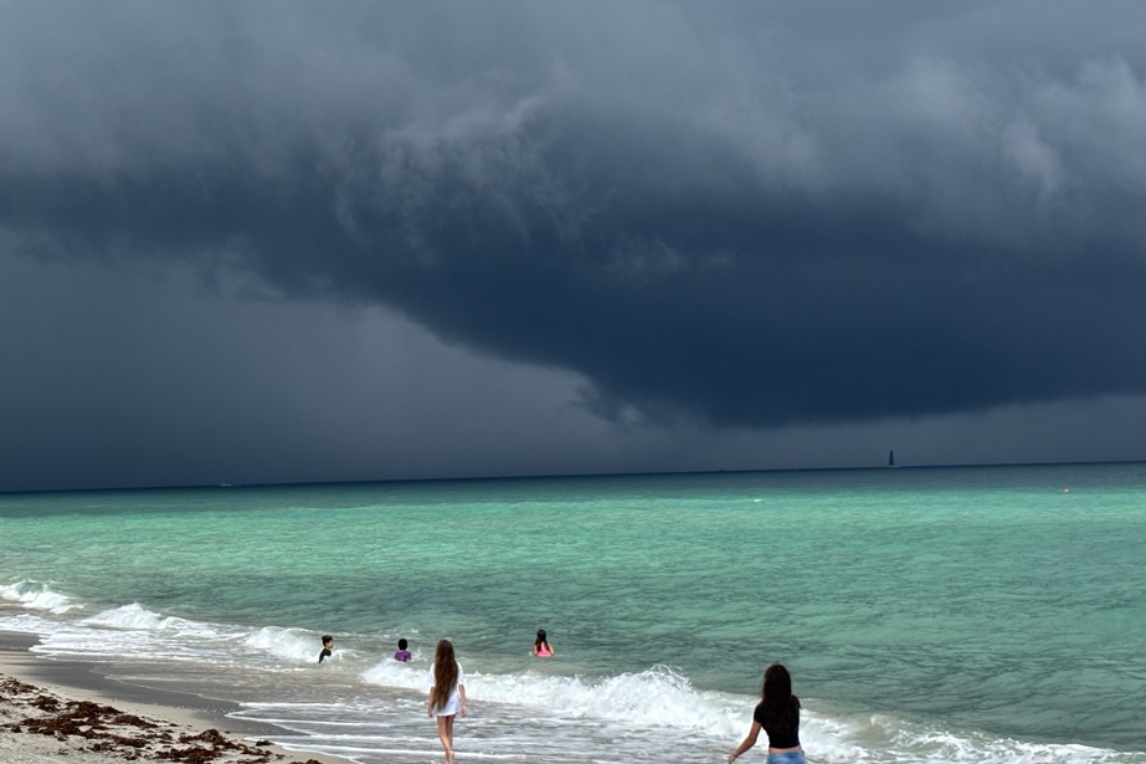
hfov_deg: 27.0
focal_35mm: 75
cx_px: 500
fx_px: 2387
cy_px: 376
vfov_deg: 18.2
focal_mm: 5.96
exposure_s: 1/2933
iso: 40
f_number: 1.6
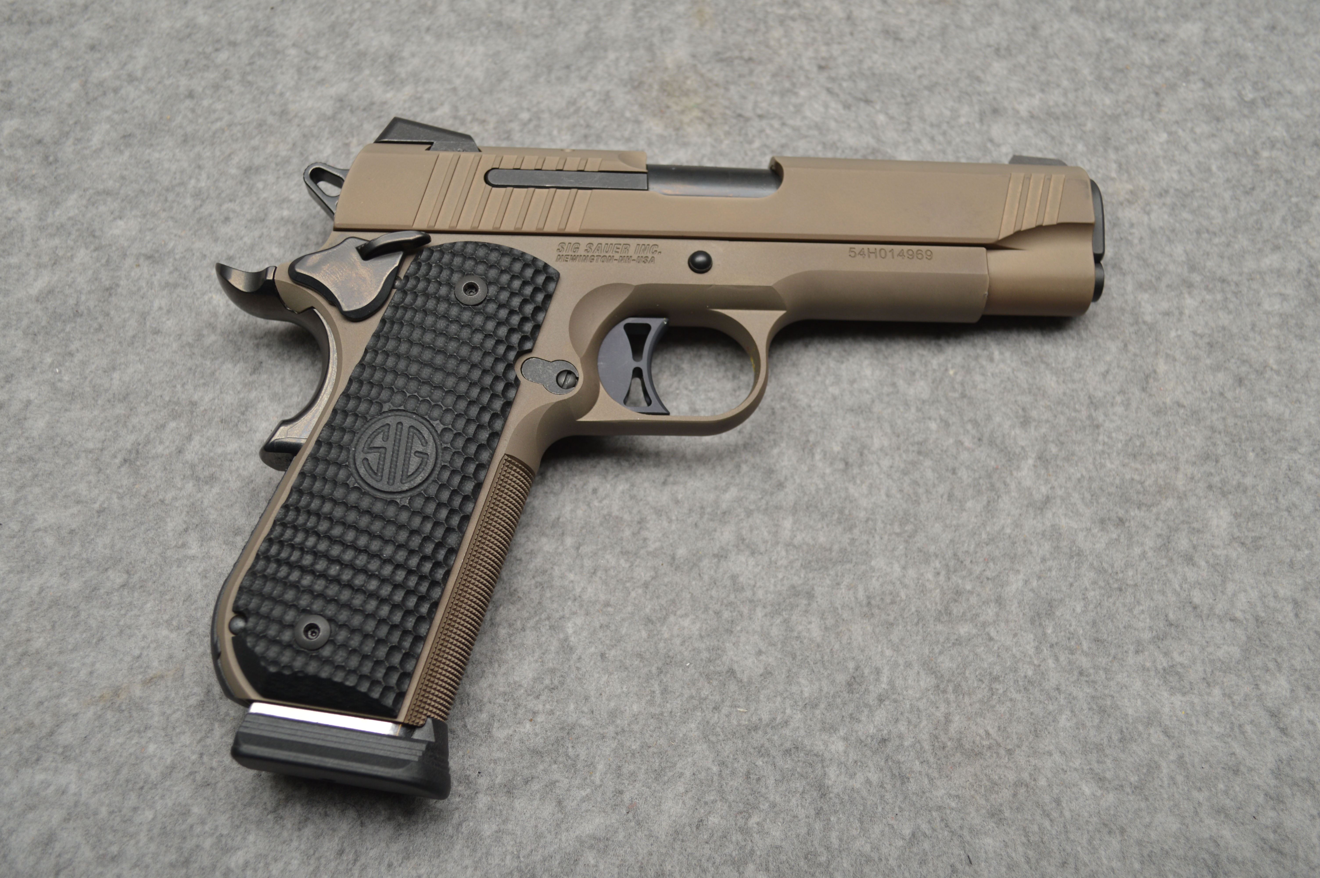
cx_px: 660
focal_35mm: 36
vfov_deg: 36.8
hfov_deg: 53.2
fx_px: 1319
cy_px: 439
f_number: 4.5
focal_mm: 24
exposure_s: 1/200
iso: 100
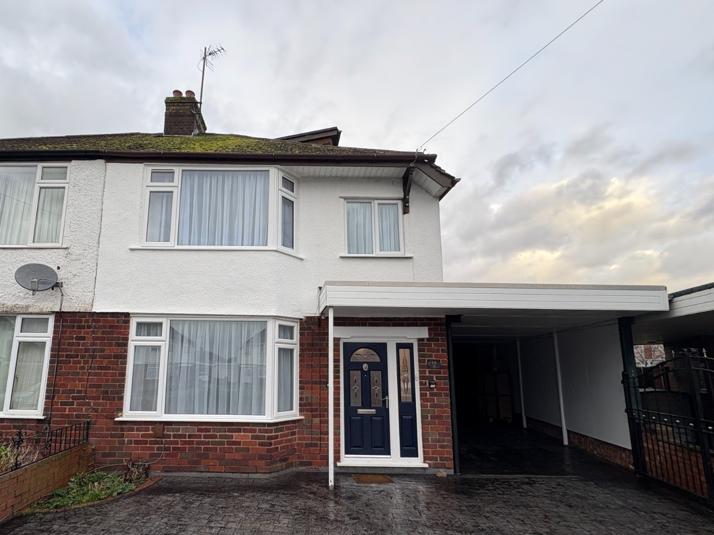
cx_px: 283
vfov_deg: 74.1
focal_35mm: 17
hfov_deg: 89.8
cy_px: 313
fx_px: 351
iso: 40
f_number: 2.2
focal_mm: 2.22
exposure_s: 1/99
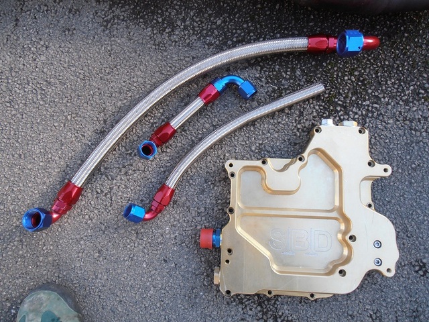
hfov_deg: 71.6
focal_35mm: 24
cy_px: 161
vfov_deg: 56.8
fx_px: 297
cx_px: 214
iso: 80
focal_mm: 4.2
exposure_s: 1/80
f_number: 3
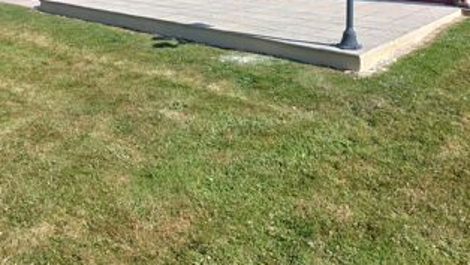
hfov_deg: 54.0
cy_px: -1
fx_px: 461
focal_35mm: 37
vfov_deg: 29.8
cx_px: 234
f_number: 1.8
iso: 25
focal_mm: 4.6
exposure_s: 1/492
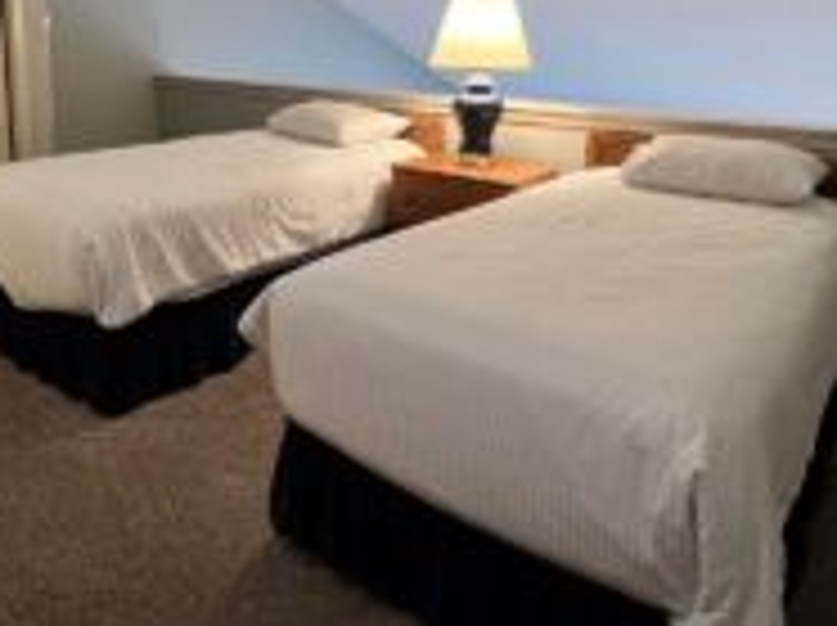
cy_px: 153
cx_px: 333
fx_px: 676
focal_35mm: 28
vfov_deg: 47.7
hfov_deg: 62.9
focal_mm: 1.57
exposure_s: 1/60
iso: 320
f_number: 1.8
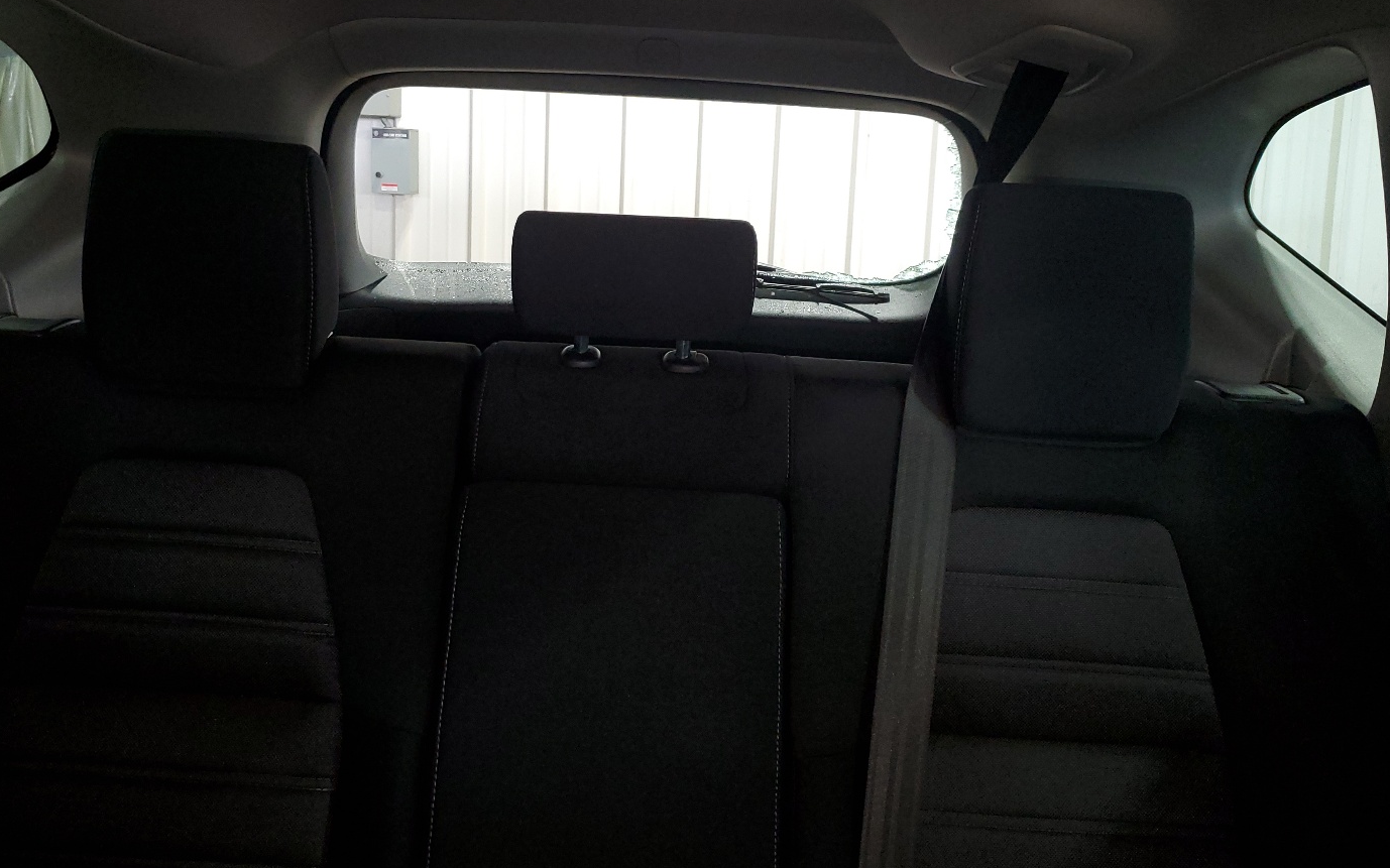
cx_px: 688
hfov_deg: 59.7
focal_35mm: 32
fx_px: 1212
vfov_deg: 39.3
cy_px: 348
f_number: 1.5
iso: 165
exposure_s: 1/60.2
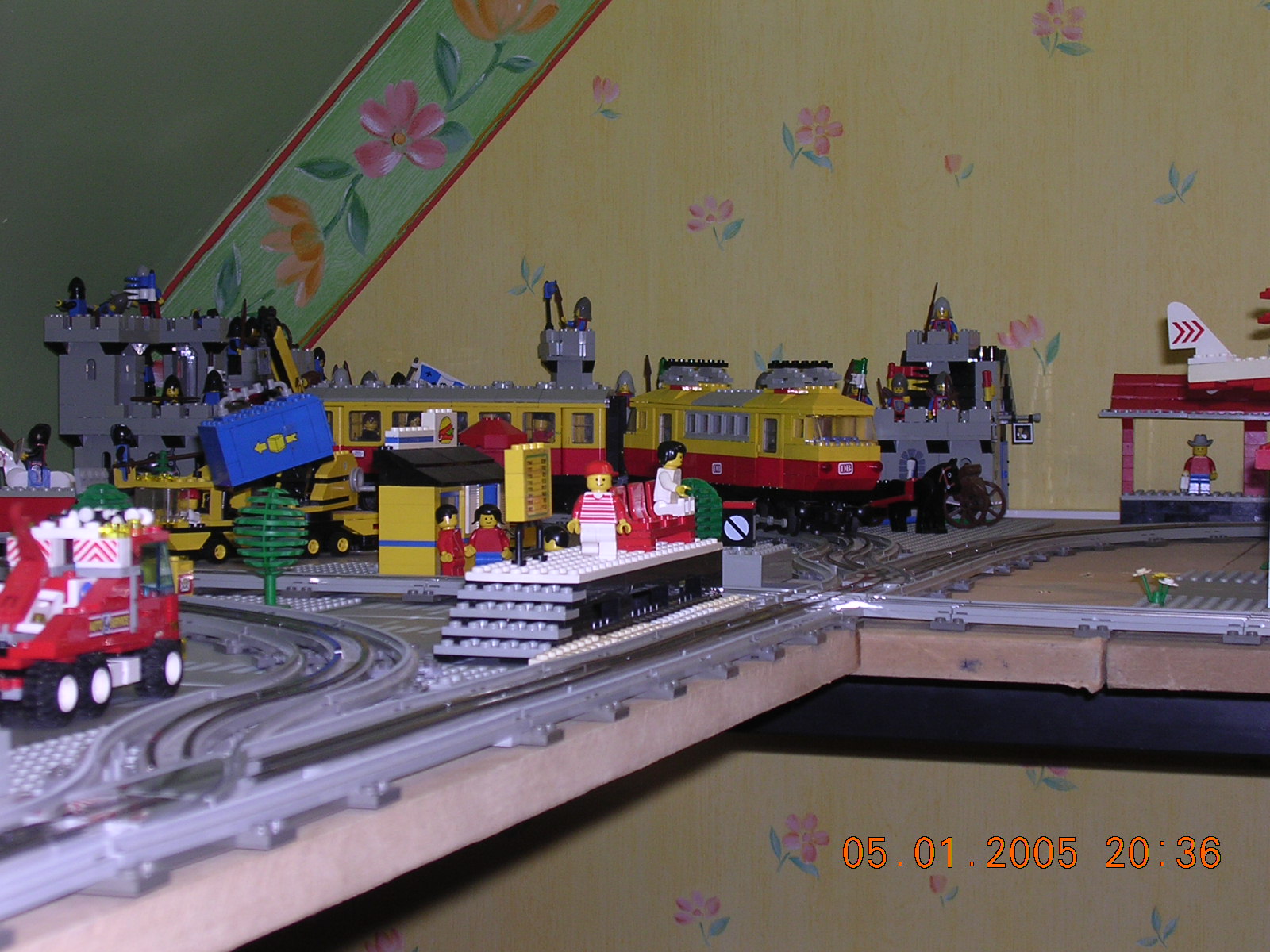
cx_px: 635
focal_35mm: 76
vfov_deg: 19.4
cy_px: 476
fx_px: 2788
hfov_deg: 25.7
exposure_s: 1/60.1
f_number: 3.9
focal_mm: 11.6
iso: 100
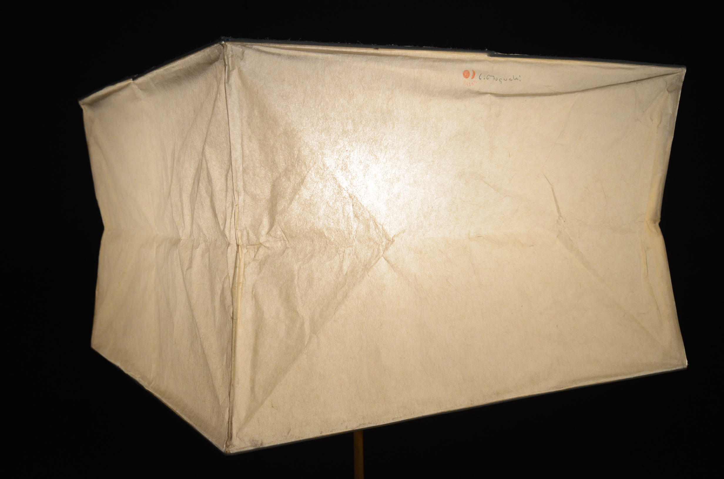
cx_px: 362
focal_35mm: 45
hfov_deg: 43.7
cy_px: 240
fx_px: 903
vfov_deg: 29.7
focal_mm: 30
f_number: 6.3
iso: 1250
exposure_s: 1/100
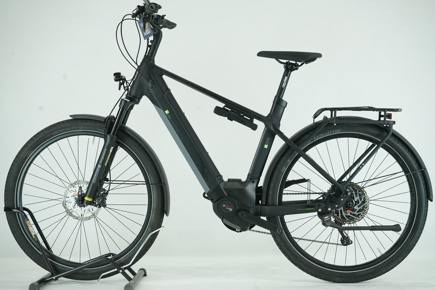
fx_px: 749
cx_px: 218
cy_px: 145
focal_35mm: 62
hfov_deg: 32.4
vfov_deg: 21.9
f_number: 8
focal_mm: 62
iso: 2500
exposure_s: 1/200
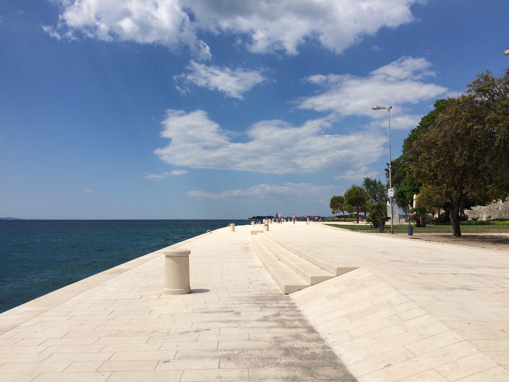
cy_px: 191
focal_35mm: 29
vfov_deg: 48.2
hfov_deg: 61.7
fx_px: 426
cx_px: 254
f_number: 2.2
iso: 40
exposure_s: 1/5882
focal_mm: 4.15
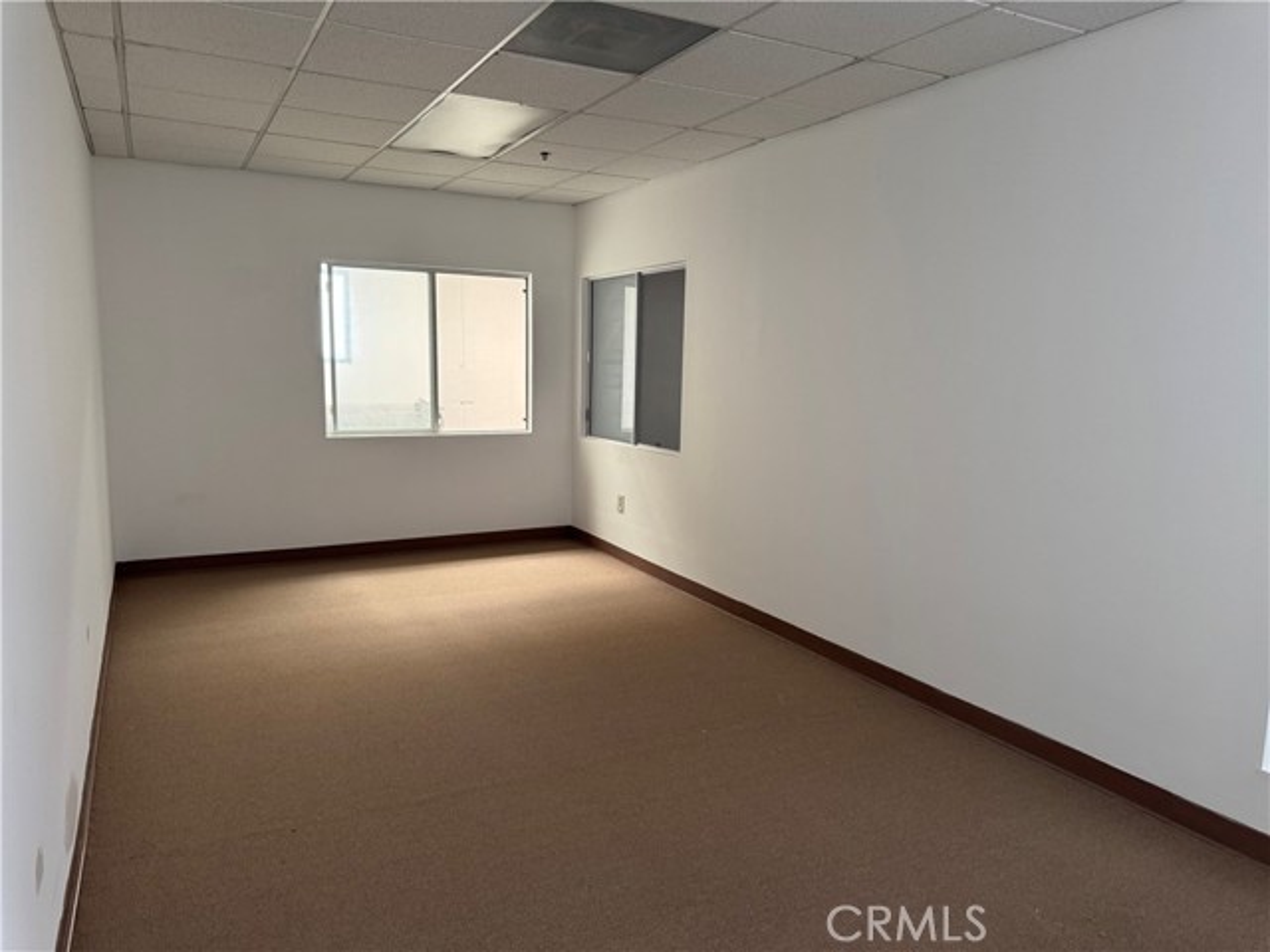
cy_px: 476
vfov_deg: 56.8
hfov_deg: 71.6
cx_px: 635
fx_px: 881
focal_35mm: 24
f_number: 1.78
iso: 200
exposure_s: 1/82
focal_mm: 6.76
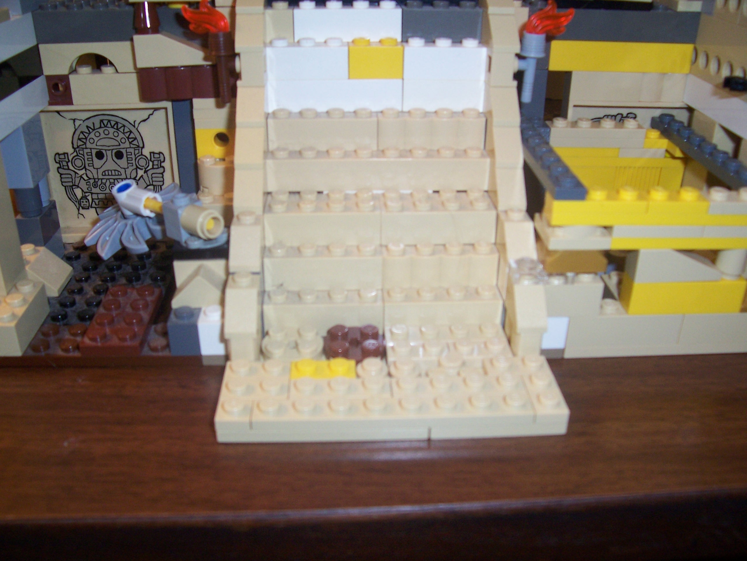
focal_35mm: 34
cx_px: 374
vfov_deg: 41.8
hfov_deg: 54.0
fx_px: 734
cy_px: 280
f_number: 2.7
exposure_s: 1/60
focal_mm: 5.6
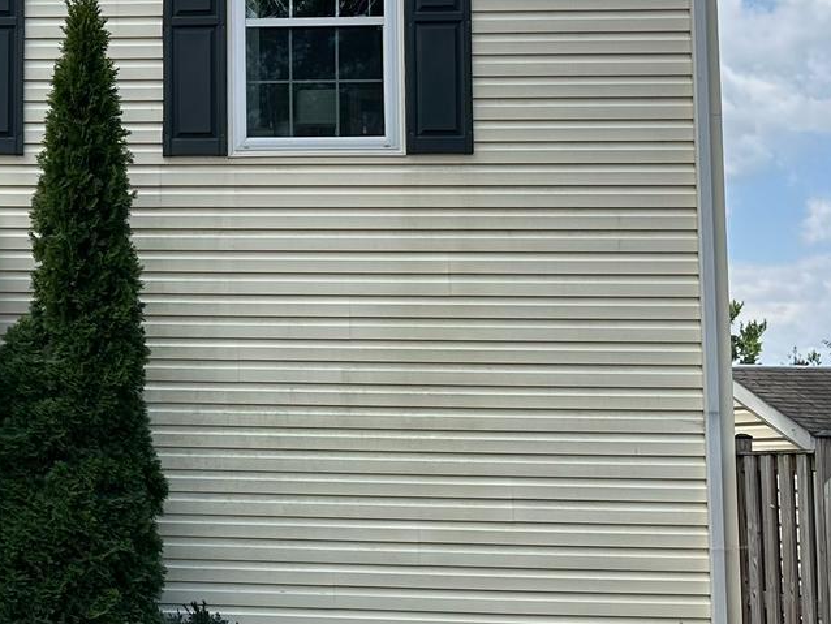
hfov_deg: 23.4
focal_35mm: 77
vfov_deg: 19.1
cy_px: 270
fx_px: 1849
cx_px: -141
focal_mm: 6.86
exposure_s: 1/2809
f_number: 1.78
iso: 80
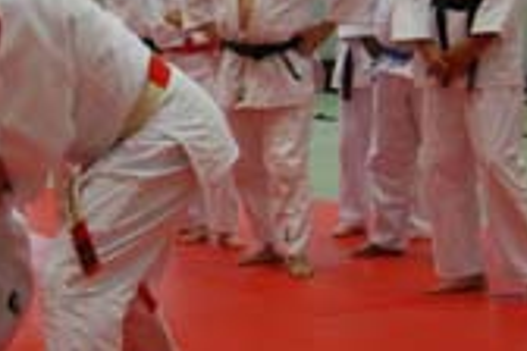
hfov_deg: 17.0
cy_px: 116
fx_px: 1727
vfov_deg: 11.6
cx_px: 25
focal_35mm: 118
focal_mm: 22
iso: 200
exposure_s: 1/50
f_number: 3.8
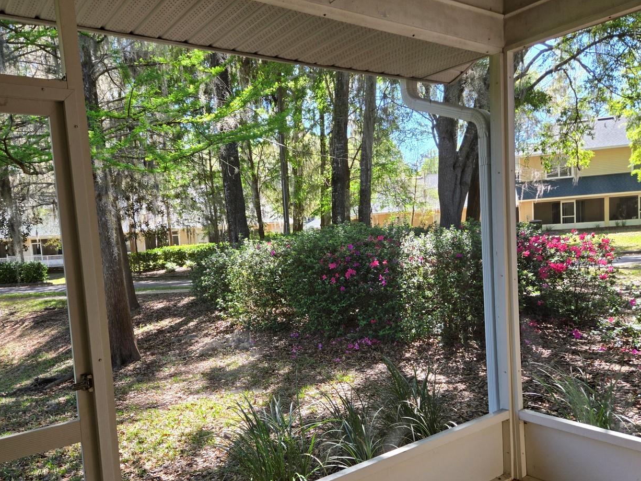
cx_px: 306
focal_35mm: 30
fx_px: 555
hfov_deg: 59.9
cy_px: 287
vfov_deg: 46.5
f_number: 1.8
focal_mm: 5.4
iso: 100
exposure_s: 1/508
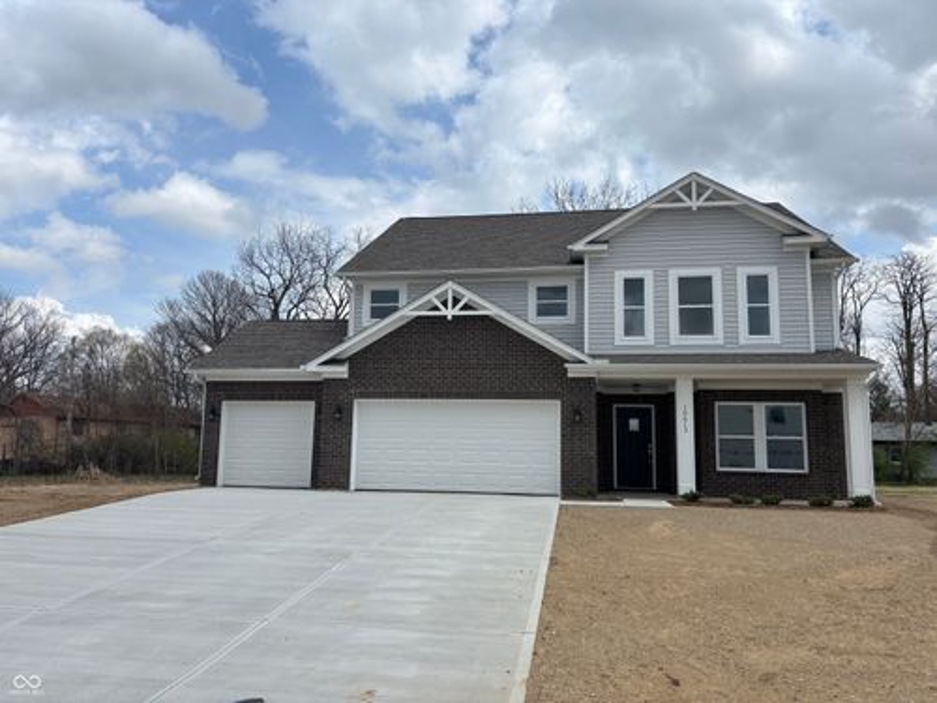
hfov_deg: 67.3
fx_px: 704
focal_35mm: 26
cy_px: 352
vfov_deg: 53.1
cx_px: 468
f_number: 1.6
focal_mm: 5.96
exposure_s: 1/4854
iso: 50
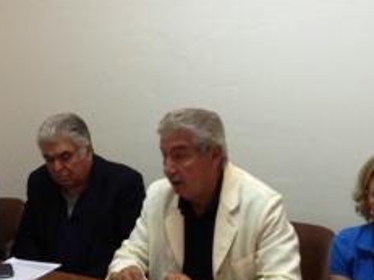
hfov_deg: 30.3
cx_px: 173
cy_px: 187
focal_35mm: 64
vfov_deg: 22.8
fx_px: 691
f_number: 2.4
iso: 50
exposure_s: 1/25
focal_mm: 3.3
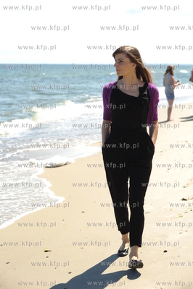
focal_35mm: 85
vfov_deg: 23.9
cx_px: 96
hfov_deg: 16.0
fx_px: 685
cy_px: 144
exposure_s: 1/640
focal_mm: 85
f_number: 5.6
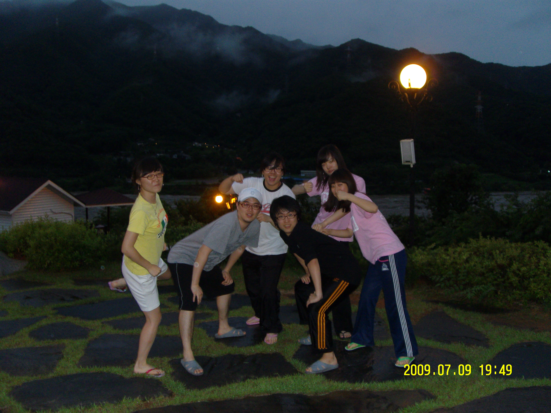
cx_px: 276
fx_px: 589
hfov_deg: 50.1
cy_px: 206
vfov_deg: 38.7
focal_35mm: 37
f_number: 2.8
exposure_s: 1/40
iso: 160
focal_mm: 6.2
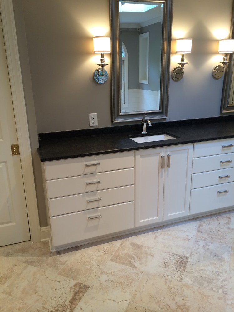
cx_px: 117
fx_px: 270
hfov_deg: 46.8
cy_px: 156
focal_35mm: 30
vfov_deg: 60.0
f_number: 2.2
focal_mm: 4.12
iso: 80
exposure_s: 1/30
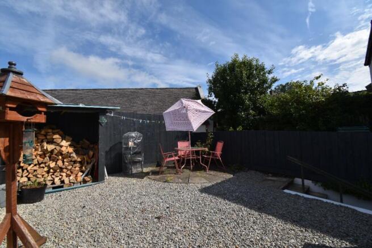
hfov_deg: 100.4
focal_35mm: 15
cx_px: 186
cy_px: 124
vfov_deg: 77.4
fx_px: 155
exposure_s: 1/200
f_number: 11
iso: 100
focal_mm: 10
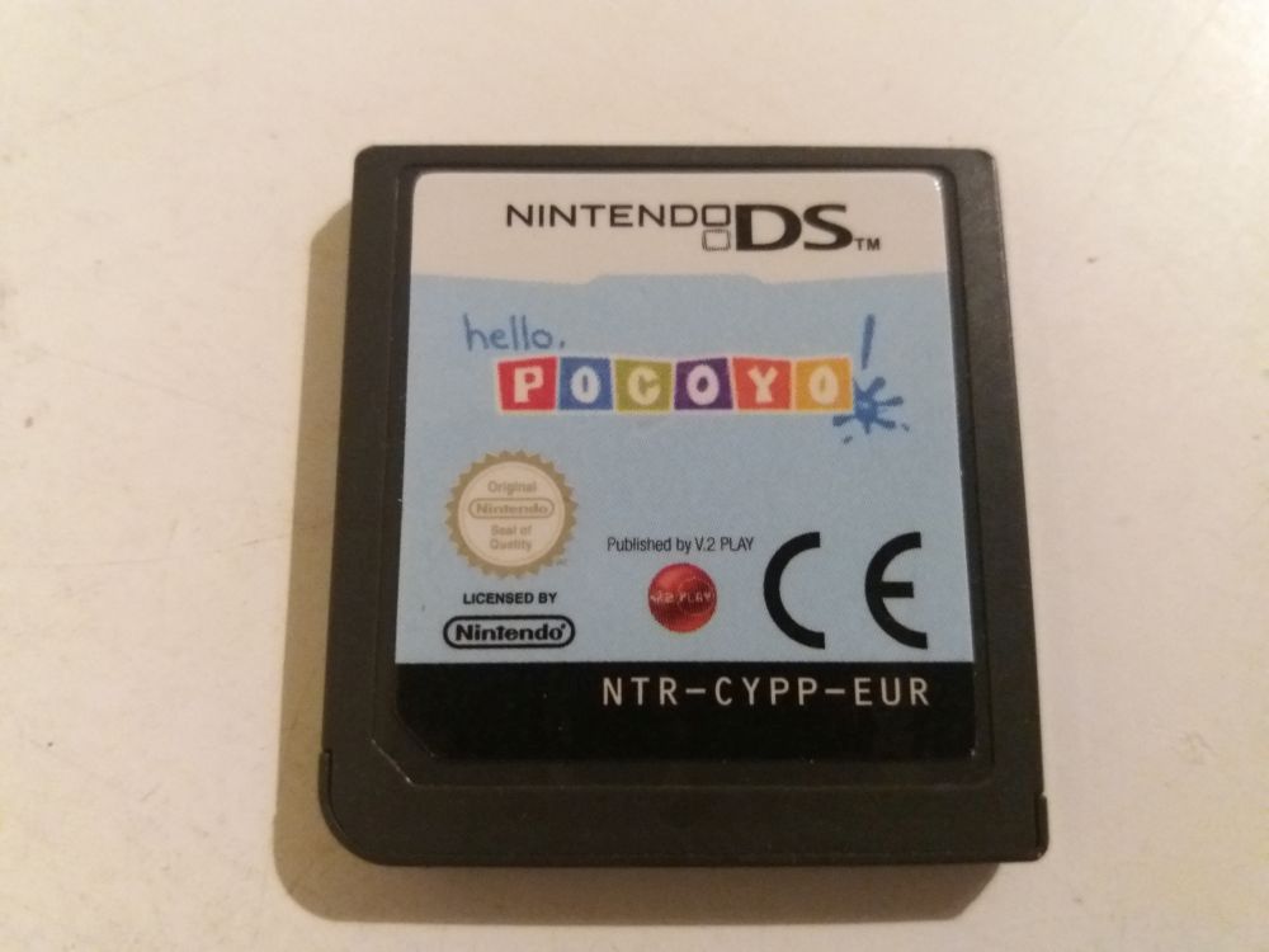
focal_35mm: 28
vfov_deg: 49.7
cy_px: 476
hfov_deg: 63.4
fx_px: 1026
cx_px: 634
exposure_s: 1/17
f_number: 1.9
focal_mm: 3.7
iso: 640
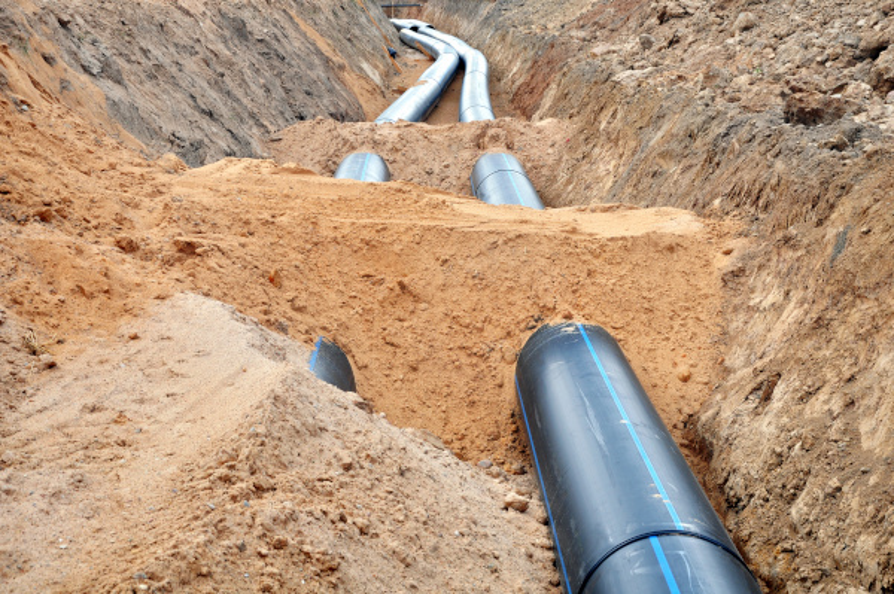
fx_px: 1786
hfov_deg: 28.1
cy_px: 297
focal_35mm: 72
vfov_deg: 18.9
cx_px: 447
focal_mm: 48
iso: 200
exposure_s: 1/125
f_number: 9
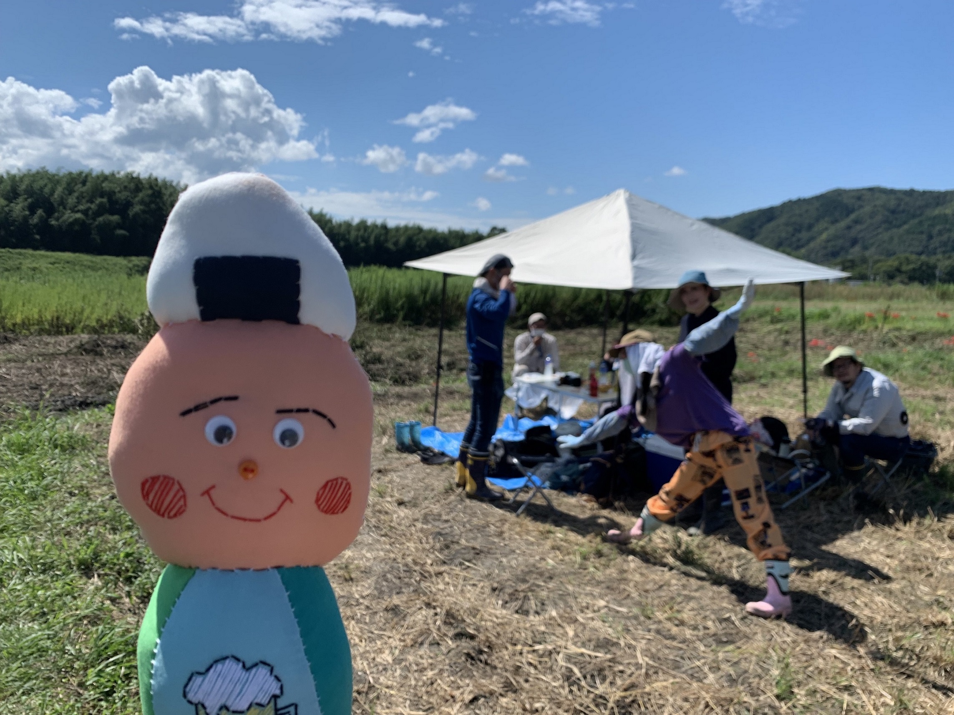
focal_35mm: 26
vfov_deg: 53.1
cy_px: 358
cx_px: 477
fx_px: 717
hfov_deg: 67.3
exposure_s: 1/2681
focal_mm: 4.25
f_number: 1.8
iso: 25
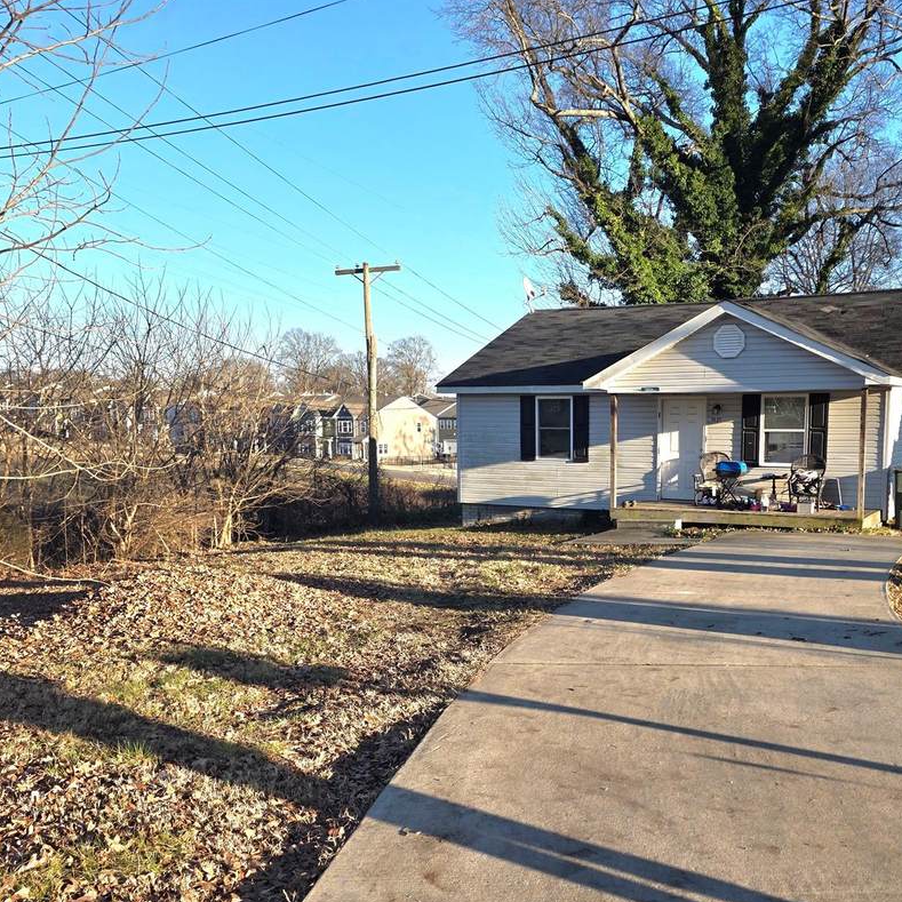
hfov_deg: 48.9
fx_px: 973
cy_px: 524
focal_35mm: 33
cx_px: 597
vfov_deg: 49.5
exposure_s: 1/3333
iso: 80
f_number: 1.7
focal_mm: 6.3
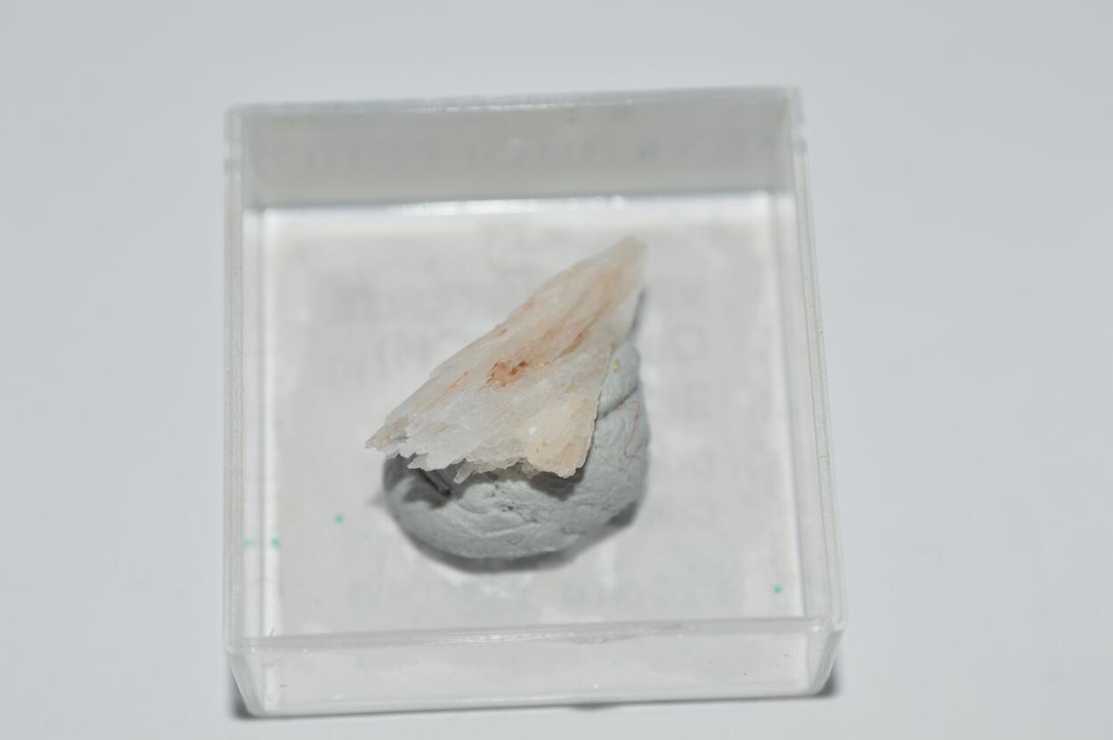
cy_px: 370
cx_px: 556
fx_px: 2548
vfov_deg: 16.5
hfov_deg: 24.6
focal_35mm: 82
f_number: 8
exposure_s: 1/60
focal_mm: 55
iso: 100
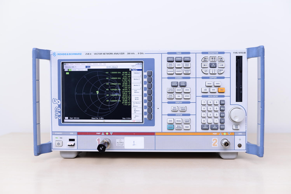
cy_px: 97
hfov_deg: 54.4
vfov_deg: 37.9
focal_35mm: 35
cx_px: 146
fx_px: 283
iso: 200
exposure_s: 1/50
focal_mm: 35
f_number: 4
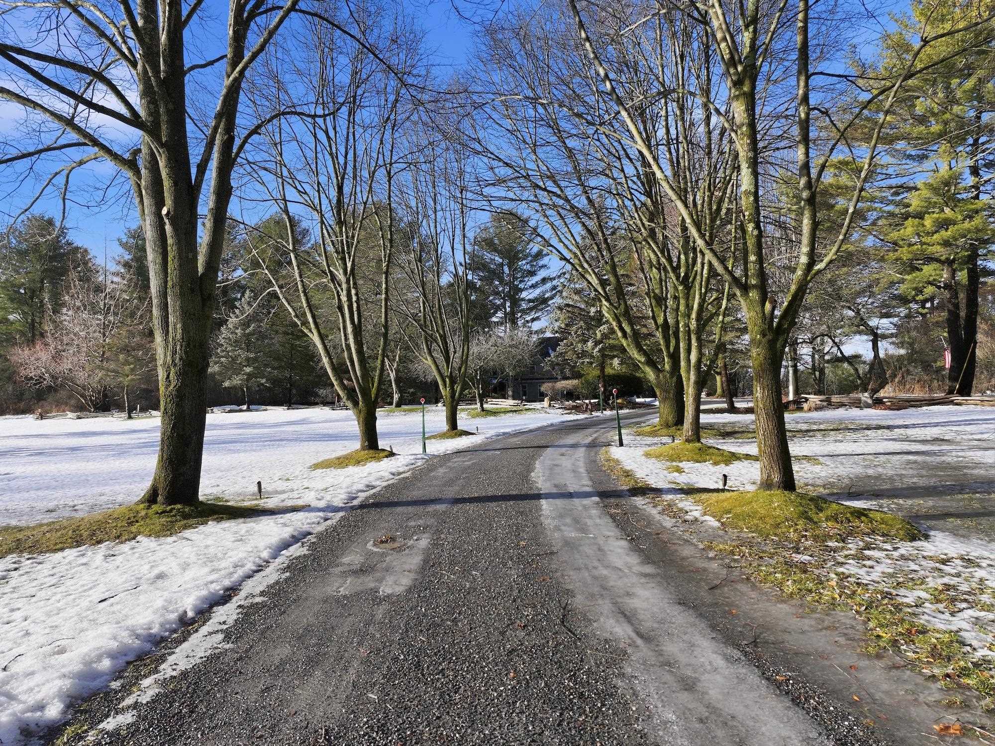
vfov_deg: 56.8
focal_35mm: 24
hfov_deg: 71.6
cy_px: 373
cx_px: 498
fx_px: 690
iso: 130
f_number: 2.8
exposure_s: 1/2500
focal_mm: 12.3
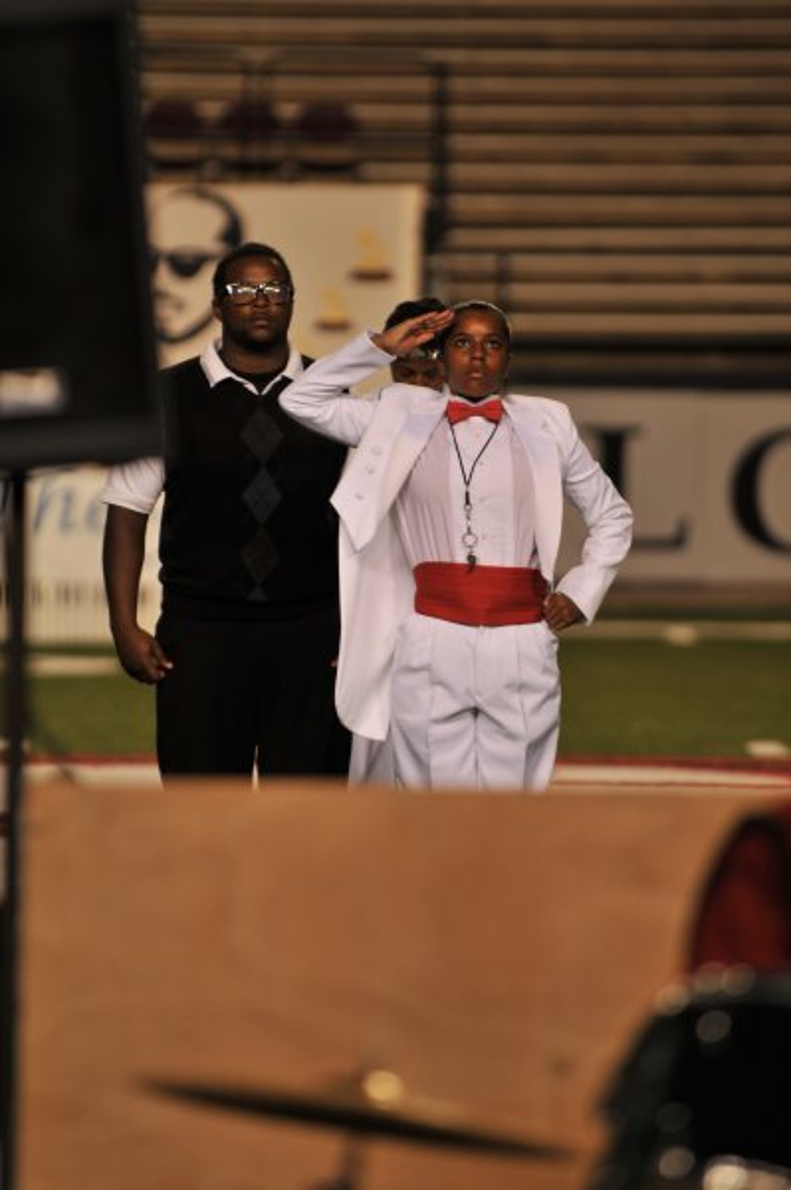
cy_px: 595
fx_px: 9904
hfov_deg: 4.6
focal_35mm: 300
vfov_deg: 6.9
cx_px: 396
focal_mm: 200
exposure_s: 1/200
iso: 200
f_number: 2.8
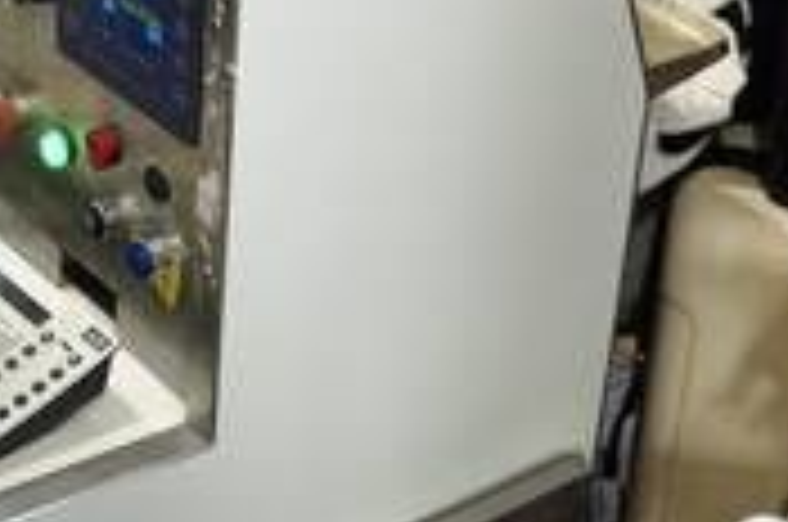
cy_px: -169
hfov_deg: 20.2
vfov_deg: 13.3
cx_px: 68
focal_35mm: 99
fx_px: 2163
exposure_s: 1/20
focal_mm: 18
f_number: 3.5
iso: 360
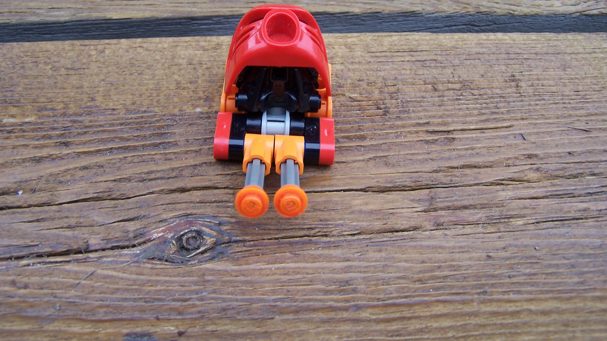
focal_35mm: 42
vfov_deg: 28.3
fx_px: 676
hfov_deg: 48.4
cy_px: 133
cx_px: 303
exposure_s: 1/200
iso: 80
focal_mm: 6.3
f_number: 2.8
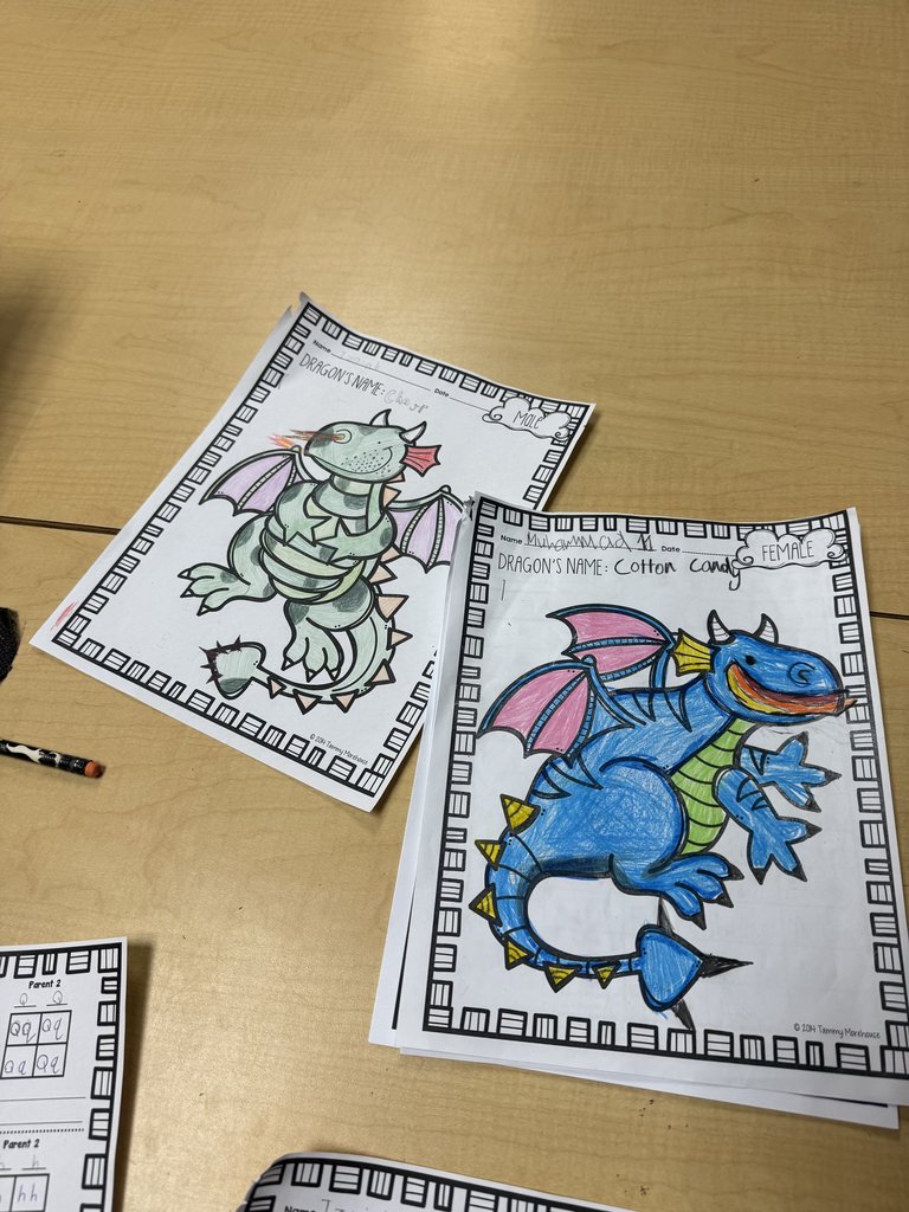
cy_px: 606
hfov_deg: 56.8
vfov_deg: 71.6
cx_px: 454
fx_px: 840
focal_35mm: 24
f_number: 1.8
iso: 80
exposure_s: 1/120
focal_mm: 6.8
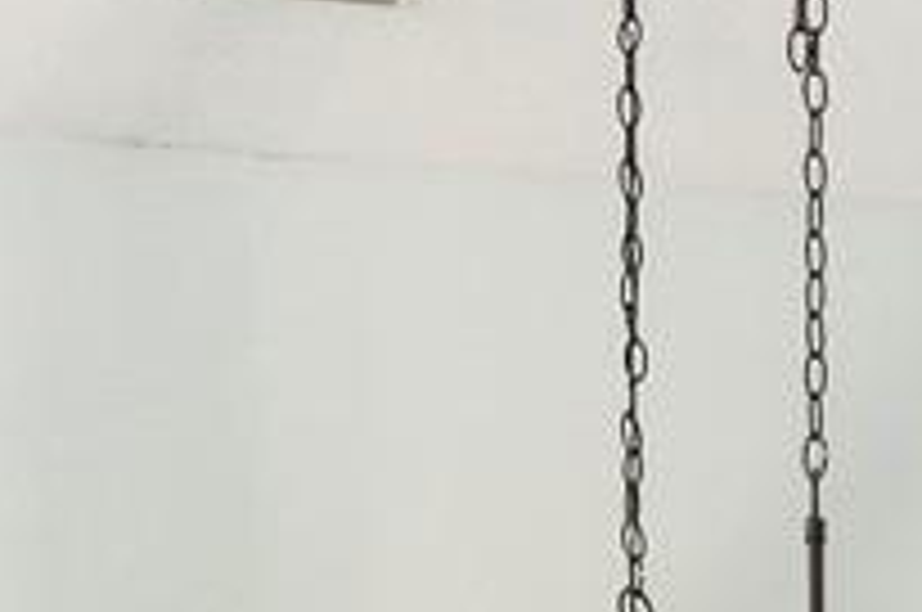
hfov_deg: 15.1
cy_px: 1791
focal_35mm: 125
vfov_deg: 9.0
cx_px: 1430
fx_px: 3196
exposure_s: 1/1600
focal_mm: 16
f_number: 8
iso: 2500
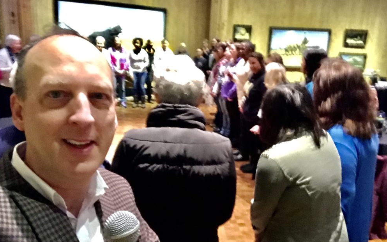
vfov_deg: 36.2
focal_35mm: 35
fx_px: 369
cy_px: 141
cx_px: 191
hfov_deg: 55.3
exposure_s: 1/15
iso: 1000
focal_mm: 2.87
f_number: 2.2
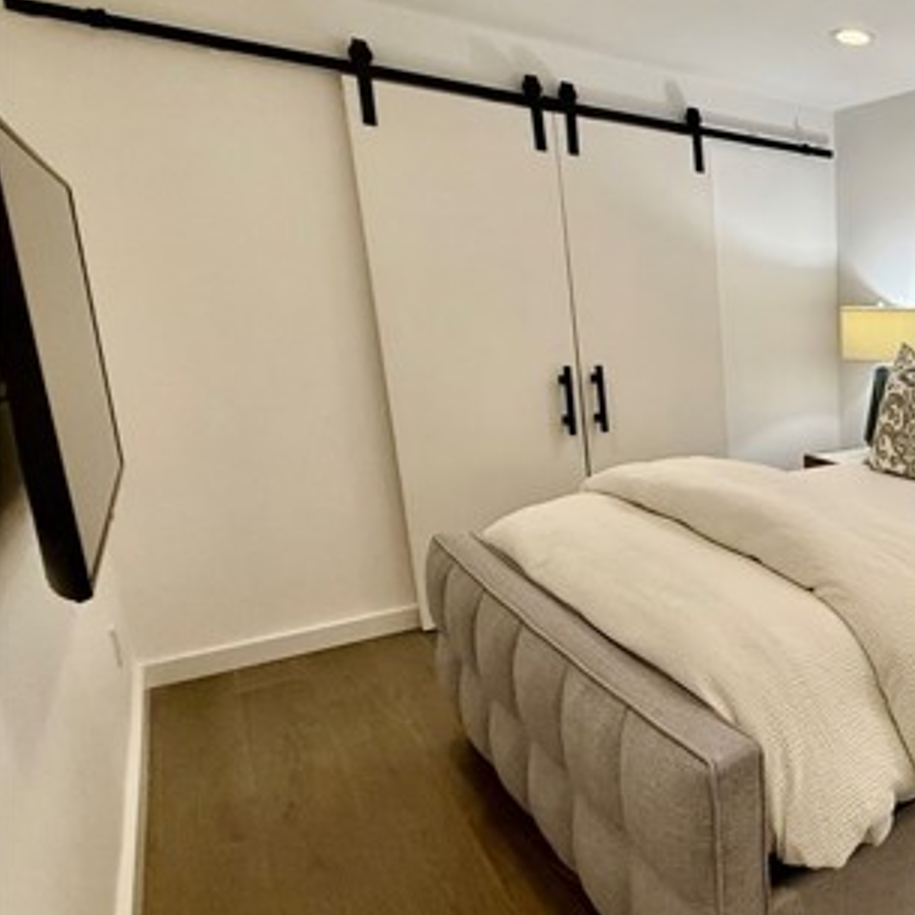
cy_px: 483
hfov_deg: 47.9
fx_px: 778
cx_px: 954
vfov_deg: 60.9
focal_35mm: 26
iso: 320
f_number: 2.2
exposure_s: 1/120
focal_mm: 2.22
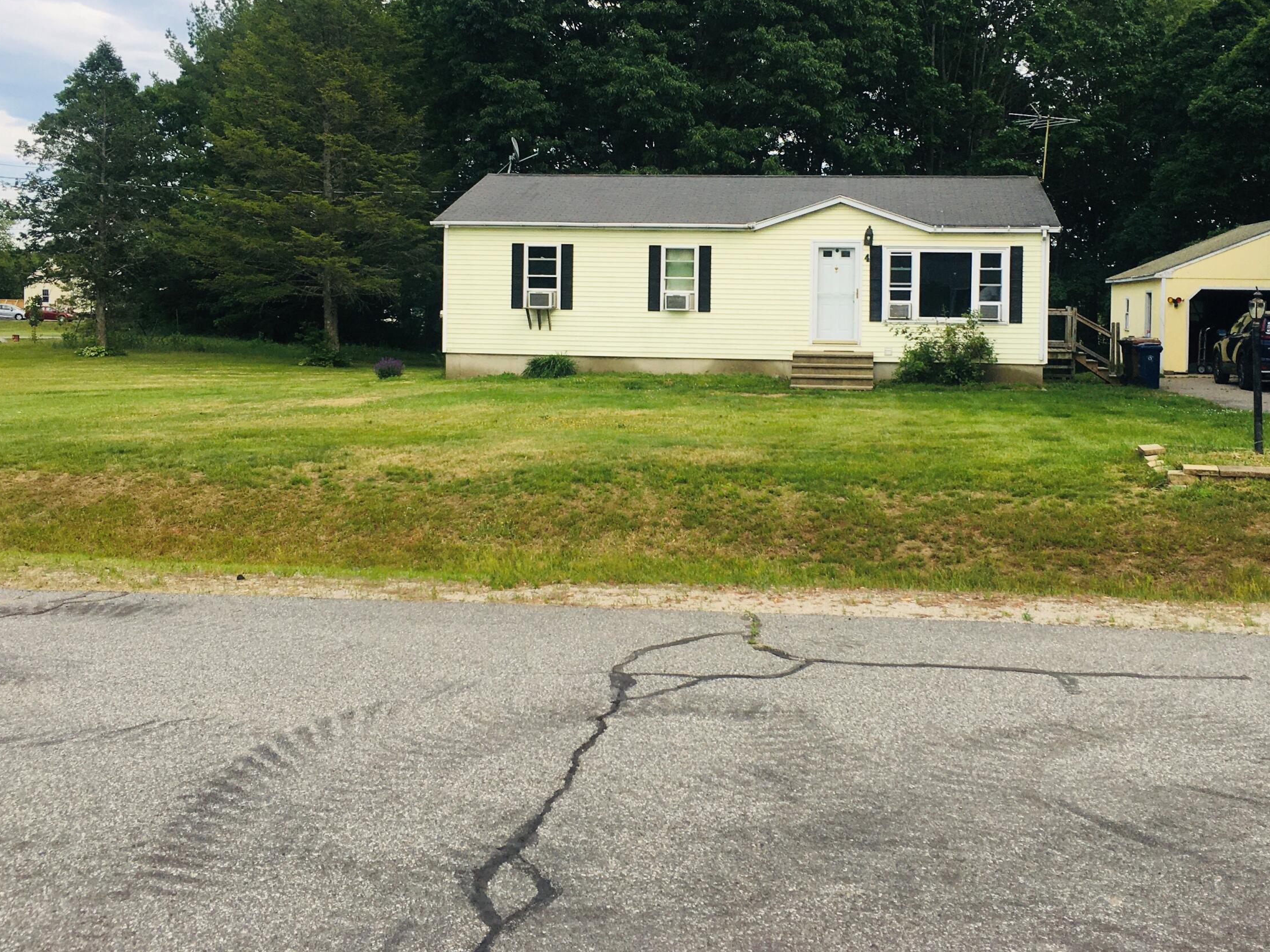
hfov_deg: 47.7
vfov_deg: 36.6
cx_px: 723
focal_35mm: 39
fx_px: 1431
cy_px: 345
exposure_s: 1/484
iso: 25
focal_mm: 4.15
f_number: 2.2
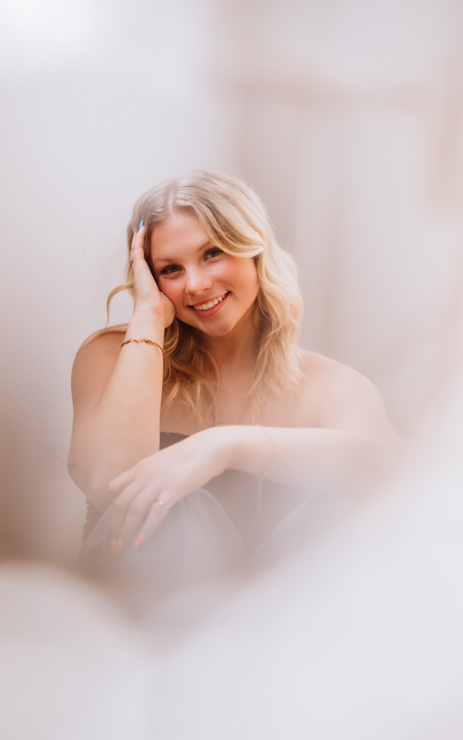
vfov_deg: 39.6
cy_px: 370
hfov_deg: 25.3
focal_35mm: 51
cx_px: 229
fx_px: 1030
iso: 100
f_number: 1.6
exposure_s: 1/320
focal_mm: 50
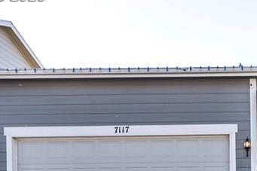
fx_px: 428
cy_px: 217
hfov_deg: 30.0
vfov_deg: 20.8
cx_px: 283
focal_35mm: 60
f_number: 7.1
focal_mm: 20
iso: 320
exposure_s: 1/500
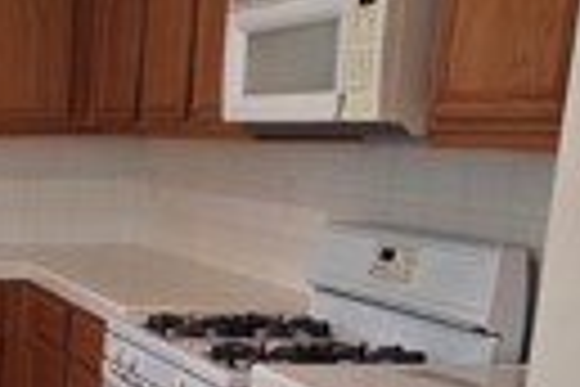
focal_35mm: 67
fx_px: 1079
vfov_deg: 19.9
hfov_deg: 23.4
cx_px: -315
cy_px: 351
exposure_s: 1/60
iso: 160
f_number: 1.9
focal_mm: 2.2
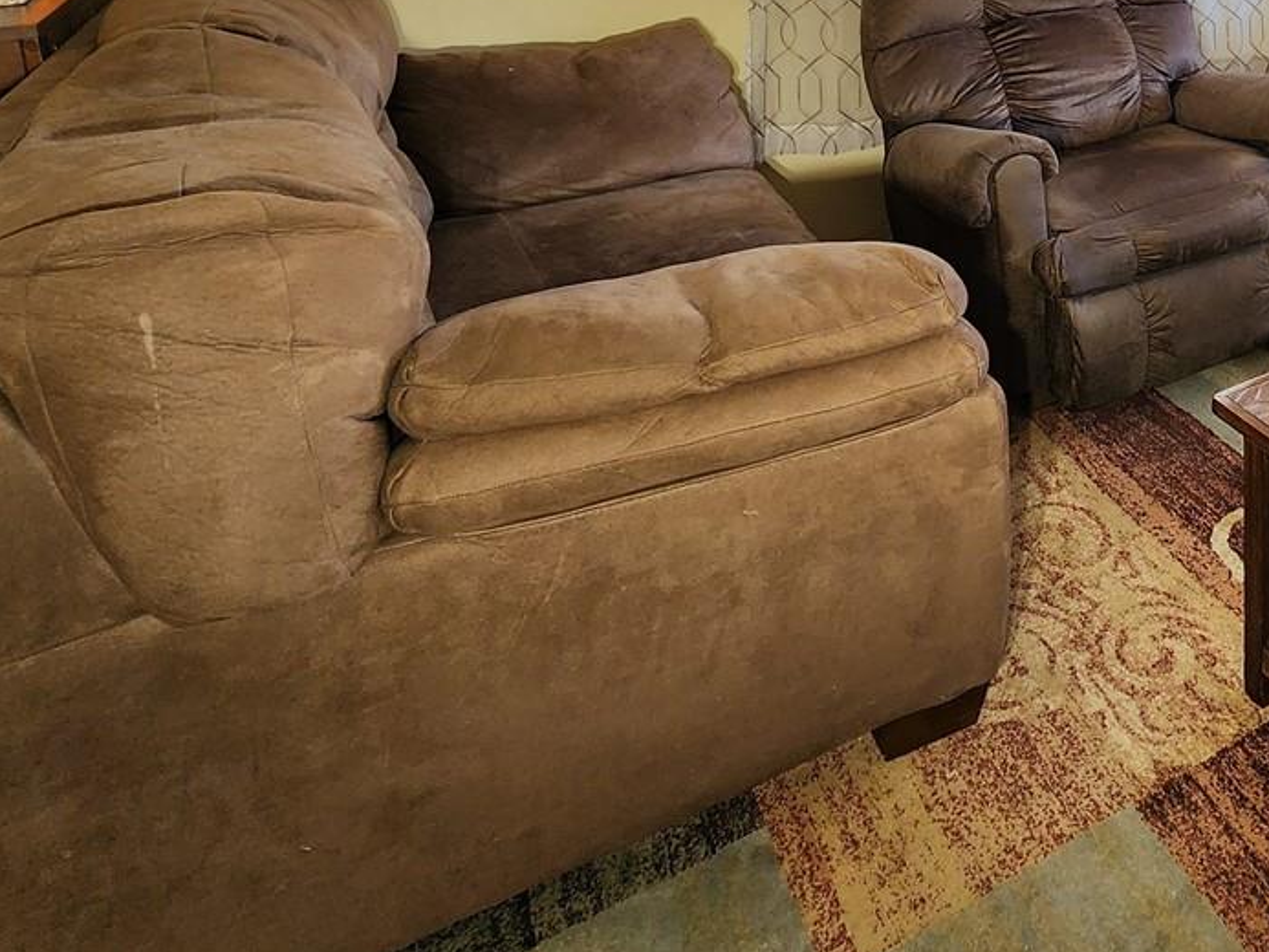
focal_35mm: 30
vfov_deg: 40.7
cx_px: 1285
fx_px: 1100
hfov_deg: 48.6
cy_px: -9
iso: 125
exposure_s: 1/60
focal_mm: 2.2
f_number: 2.2
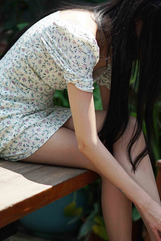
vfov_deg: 22.9
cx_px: 118
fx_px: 590
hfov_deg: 15.5
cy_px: 173
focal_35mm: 88
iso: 100
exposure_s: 1/1600
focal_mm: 50
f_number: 1.8
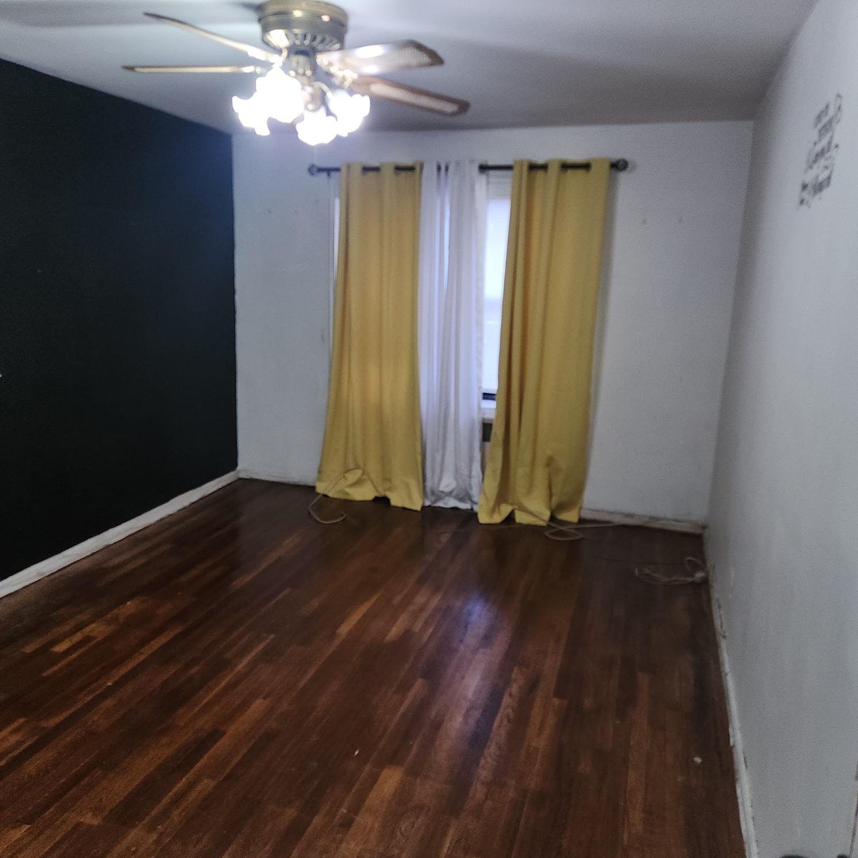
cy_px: 432
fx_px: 785
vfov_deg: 57.3
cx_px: 406
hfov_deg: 57.3
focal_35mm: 28
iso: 80
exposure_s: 1/60
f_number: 1.8
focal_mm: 5.4
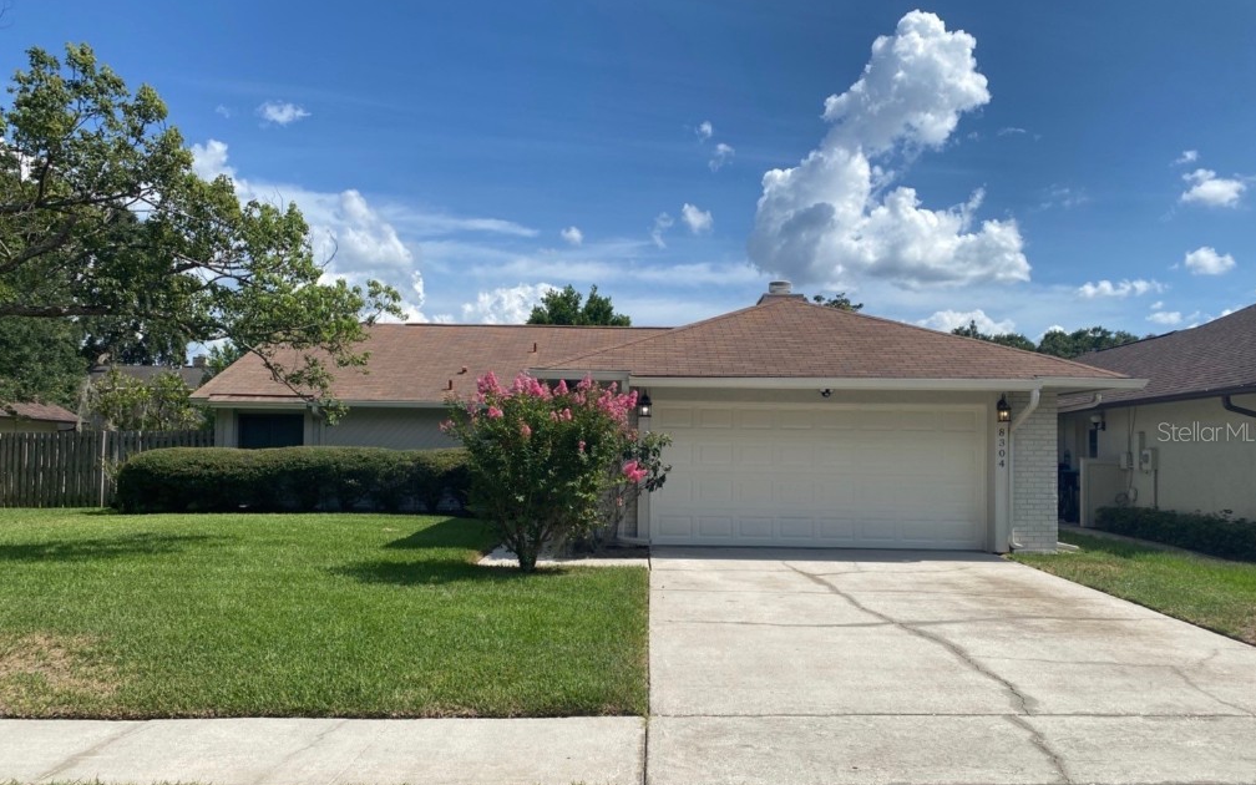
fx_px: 958
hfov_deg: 66.5
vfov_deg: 44.5
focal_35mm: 28
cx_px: 637
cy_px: 431
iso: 32
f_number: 1.8
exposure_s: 1/2315
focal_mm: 4.25
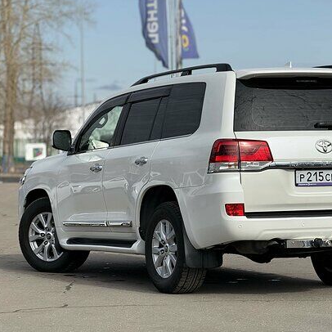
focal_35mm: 143
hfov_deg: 12.2
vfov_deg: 12.2
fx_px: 1552
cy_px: 166
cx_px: 221
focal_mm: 15.66
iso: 50
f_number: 2.8
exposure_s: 1/1916
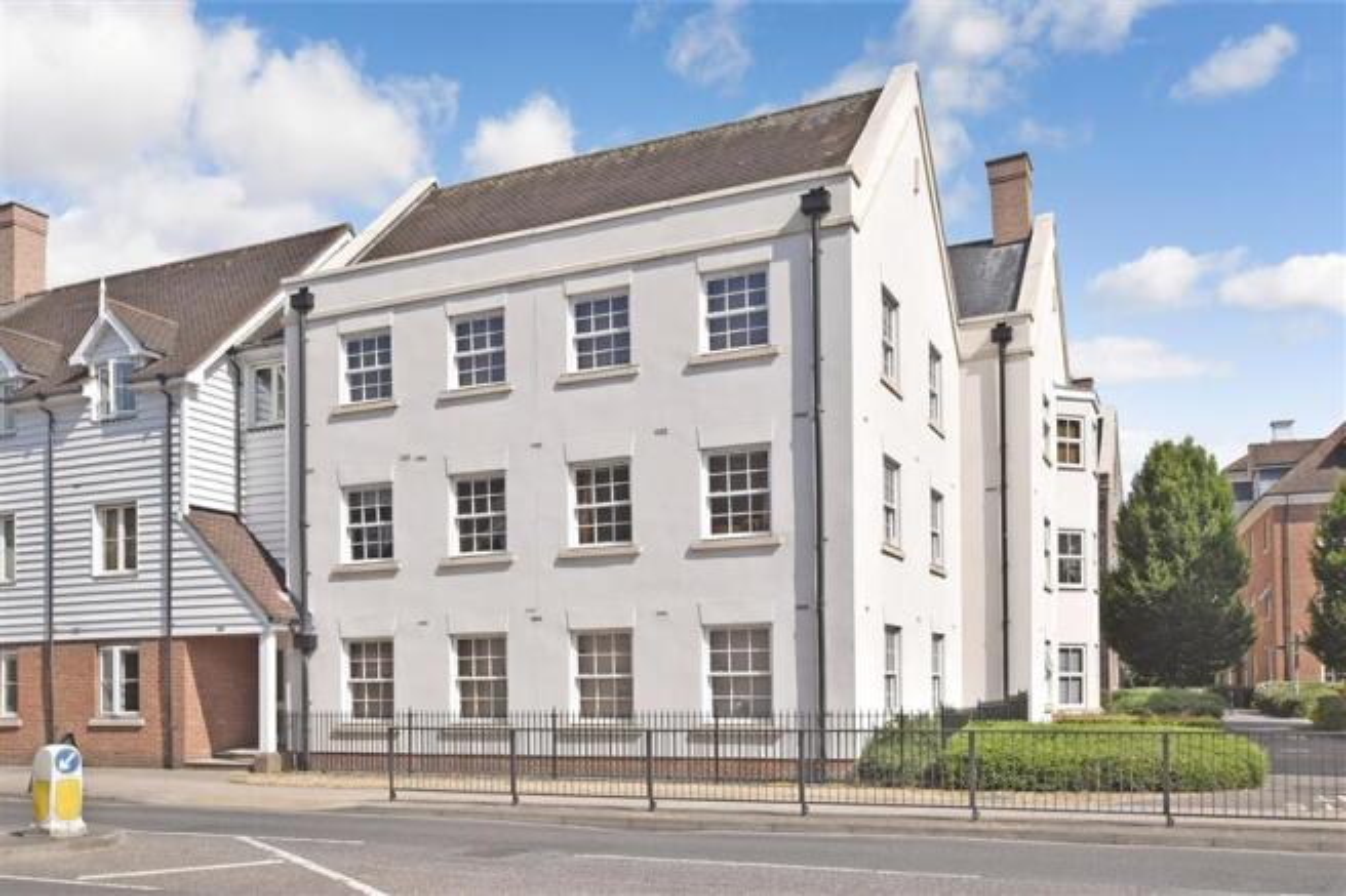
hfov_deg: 61.9
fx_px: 1121
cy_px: 448
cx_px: 673
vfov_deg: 43.6
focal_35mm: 30
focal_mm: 20
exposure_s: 1/1600
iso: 400
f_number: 11
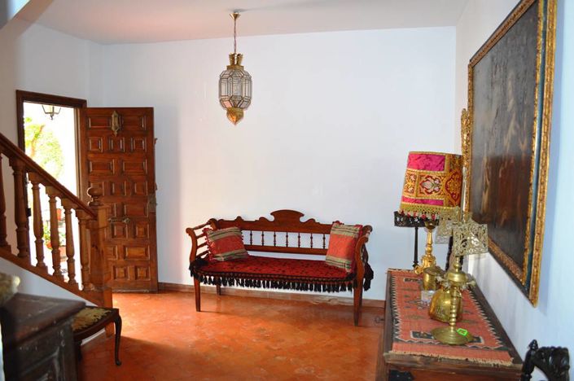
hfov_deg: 67.5
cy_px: 190
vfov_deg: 47.8
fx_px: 430
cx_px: 287
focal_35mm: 27
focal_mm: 18
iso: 450
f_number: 3.5
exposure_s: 1/60
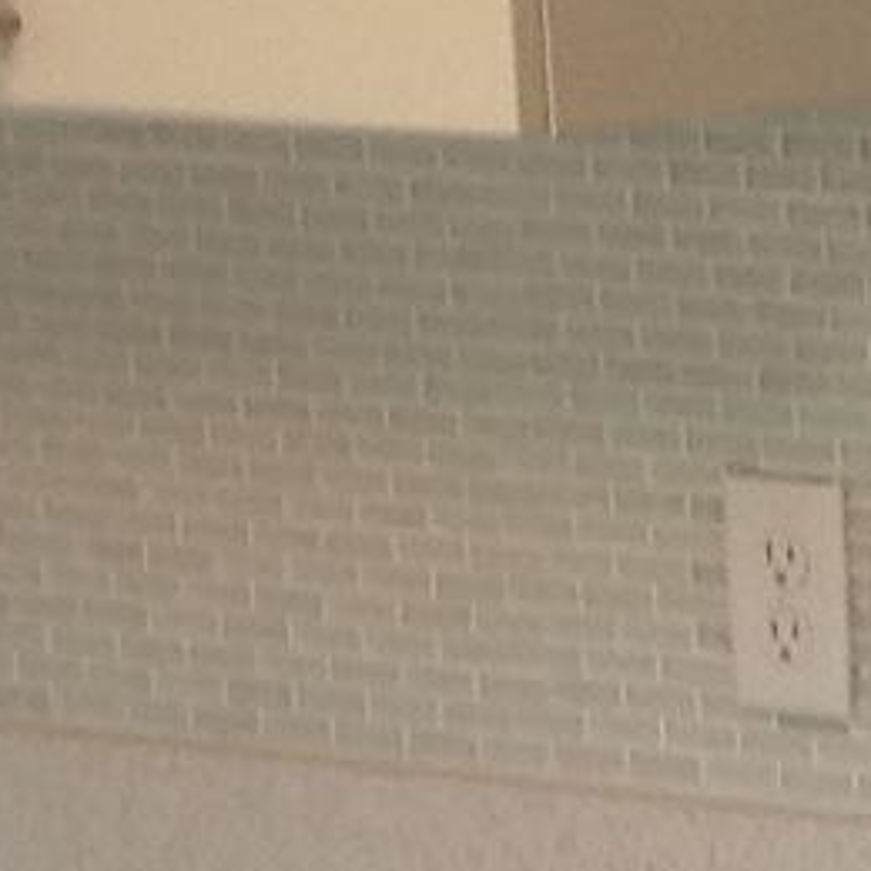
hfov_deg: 5.4
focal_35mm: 308
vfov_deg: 5.7
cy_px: 1028
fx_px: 8768
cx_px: 2372
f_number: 2.4
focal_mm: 4.28
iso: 50
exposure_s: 1/24
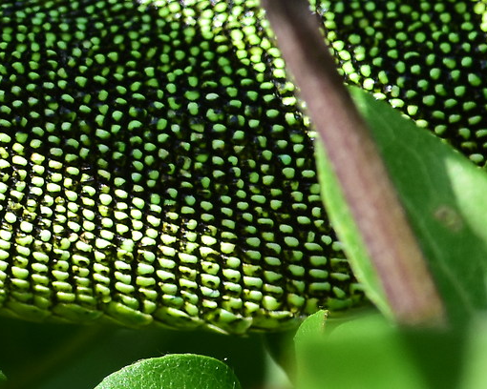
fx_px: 28668
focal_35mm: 1989
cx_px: -448
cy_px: -99
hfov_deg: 1.0
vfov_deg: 0.8
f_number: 7.1
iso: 500
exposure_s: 1/1250
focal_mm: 300
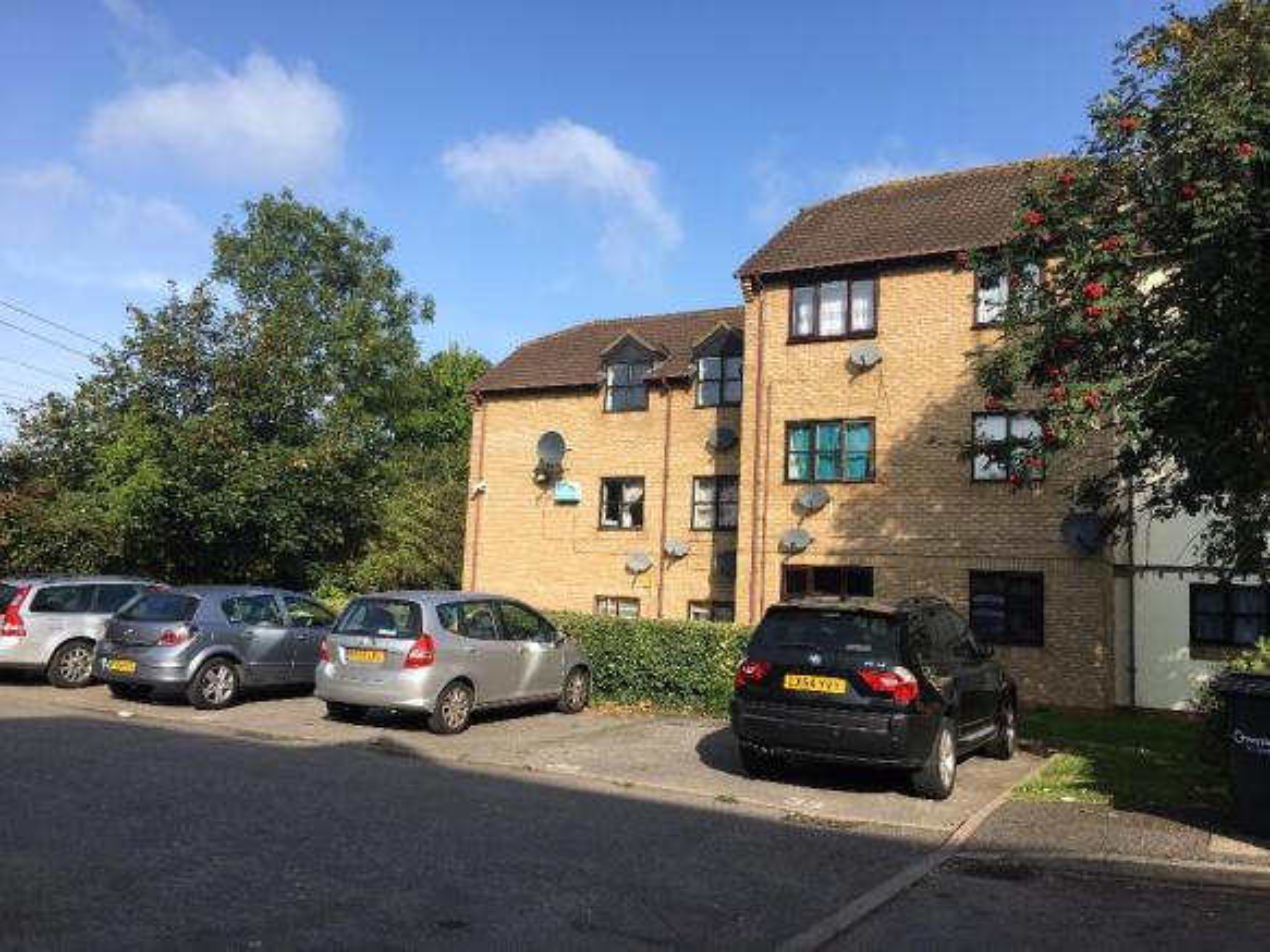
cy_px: 476
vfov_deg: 48.2
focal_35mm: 29
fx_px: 1064
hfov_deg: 61.7
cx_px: 635
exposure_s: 1/962
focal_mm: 4.15
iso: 25
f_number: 2.2
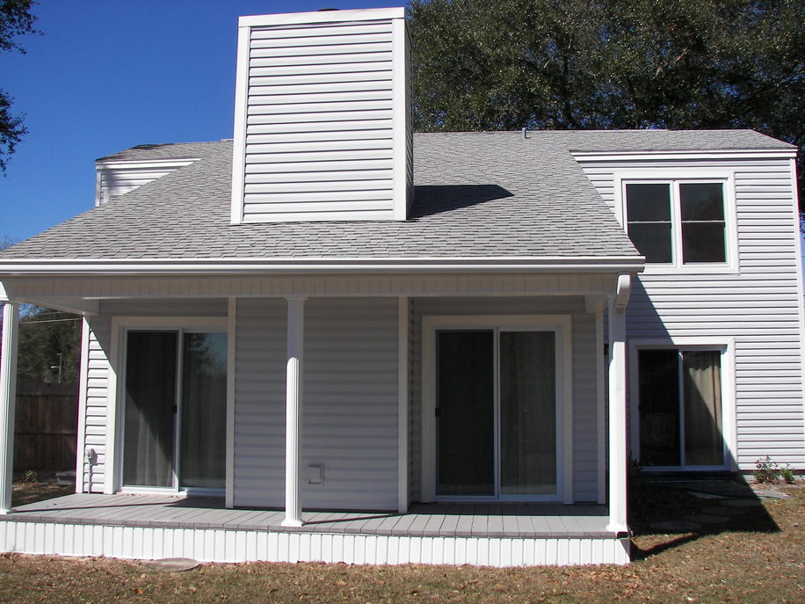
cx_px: 402
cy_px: 302
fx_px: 837
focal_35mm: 36
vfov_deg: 39.7
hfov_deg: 51.4
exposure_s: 1/640
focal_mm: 6
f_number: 4
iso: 50
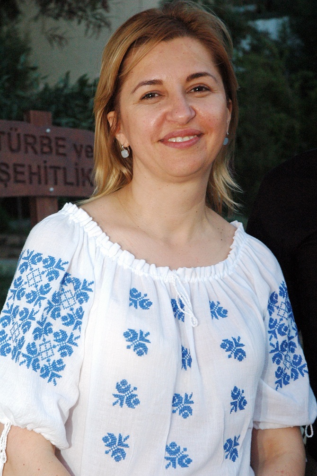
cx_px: 158
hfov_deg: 19.7
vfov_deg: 29.3
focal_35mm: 69
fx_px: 913
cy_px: 238
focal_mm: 46
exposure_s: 1/200
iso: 1600
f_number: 7.1
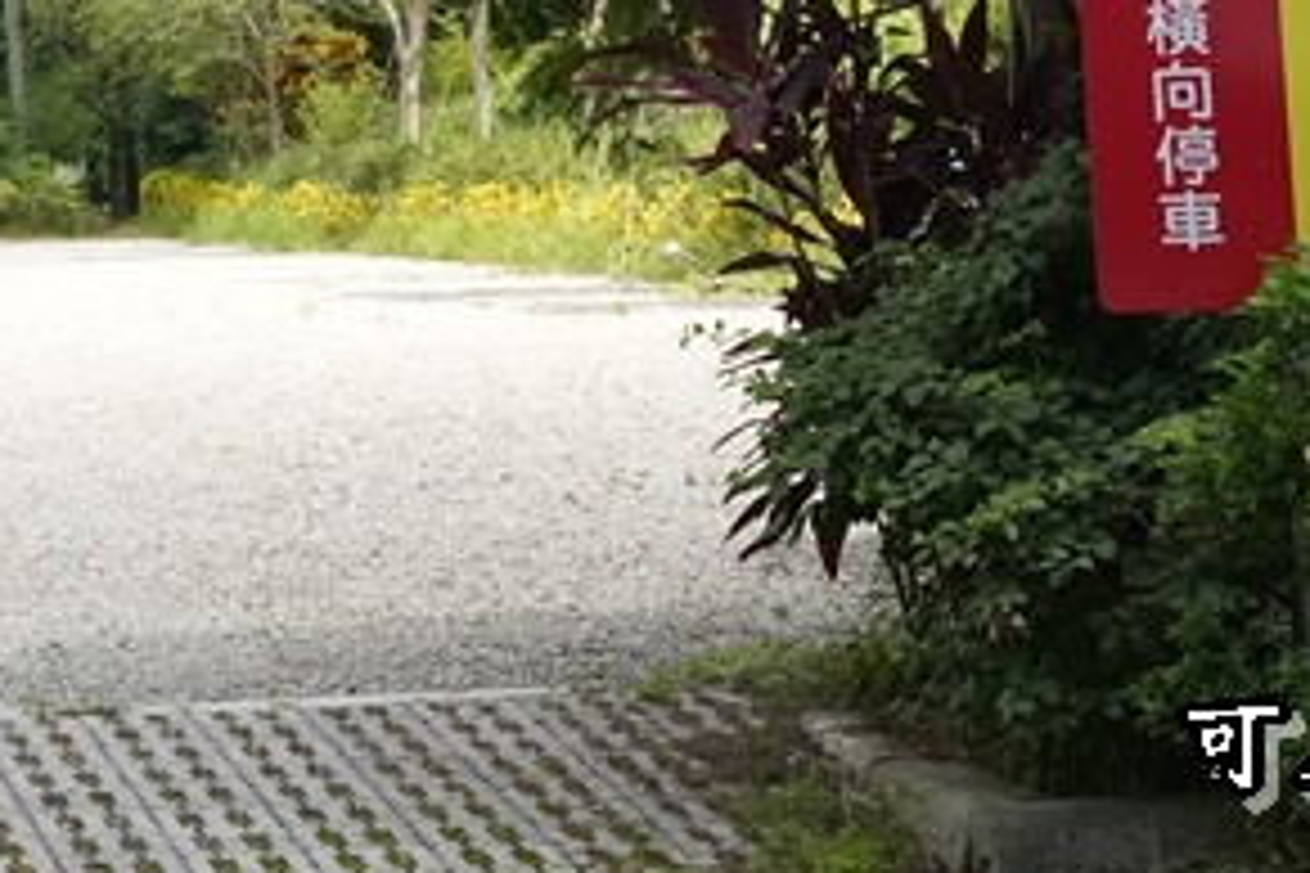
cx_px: -329
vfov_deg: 8.2
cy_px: -515
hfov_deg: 12.2
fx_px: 5959
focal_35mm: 164
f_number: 8
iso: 2500
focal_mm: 46.5
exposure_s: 1/2000
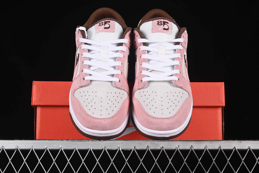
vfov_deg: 18.2
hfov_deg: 27.0
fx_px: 540
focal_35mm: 75
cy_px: 86
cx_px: 130
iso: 160
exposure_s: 1/80
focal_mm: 50
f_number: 8
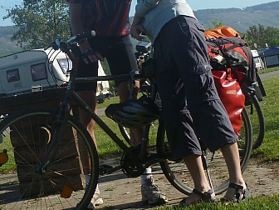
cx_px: 11
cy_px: 12
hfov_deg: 19.2
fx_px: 806
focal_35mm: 100
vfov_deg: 14.6
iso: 80
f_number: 4.5
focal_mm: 7.9
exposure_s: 1/400
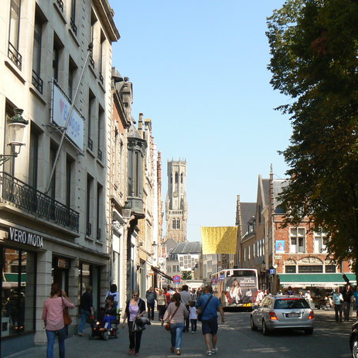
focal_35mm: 55
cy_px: 214
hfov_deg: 31.1
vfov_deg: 31.0
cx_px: 190
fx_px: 644
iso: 100
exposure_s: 1/1000
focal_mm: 6
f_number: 3.6
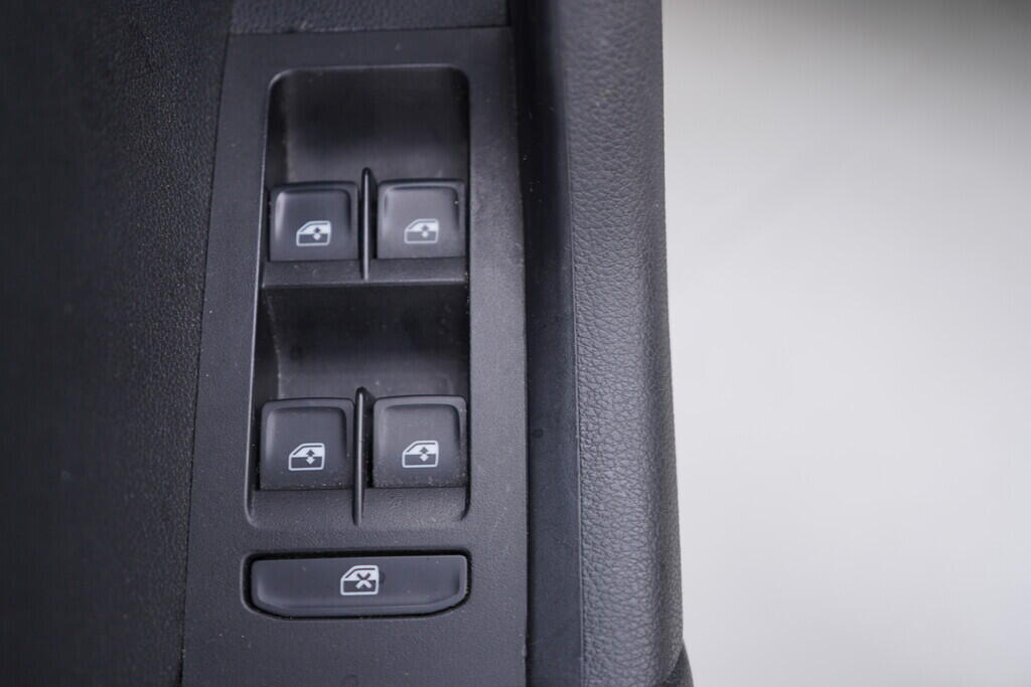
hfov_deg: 53.1
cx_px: 516
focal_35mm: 36
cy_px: 344
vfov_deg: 36.9
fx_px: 1031
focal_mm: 24
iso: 160
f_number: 2.8
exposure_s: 1/40
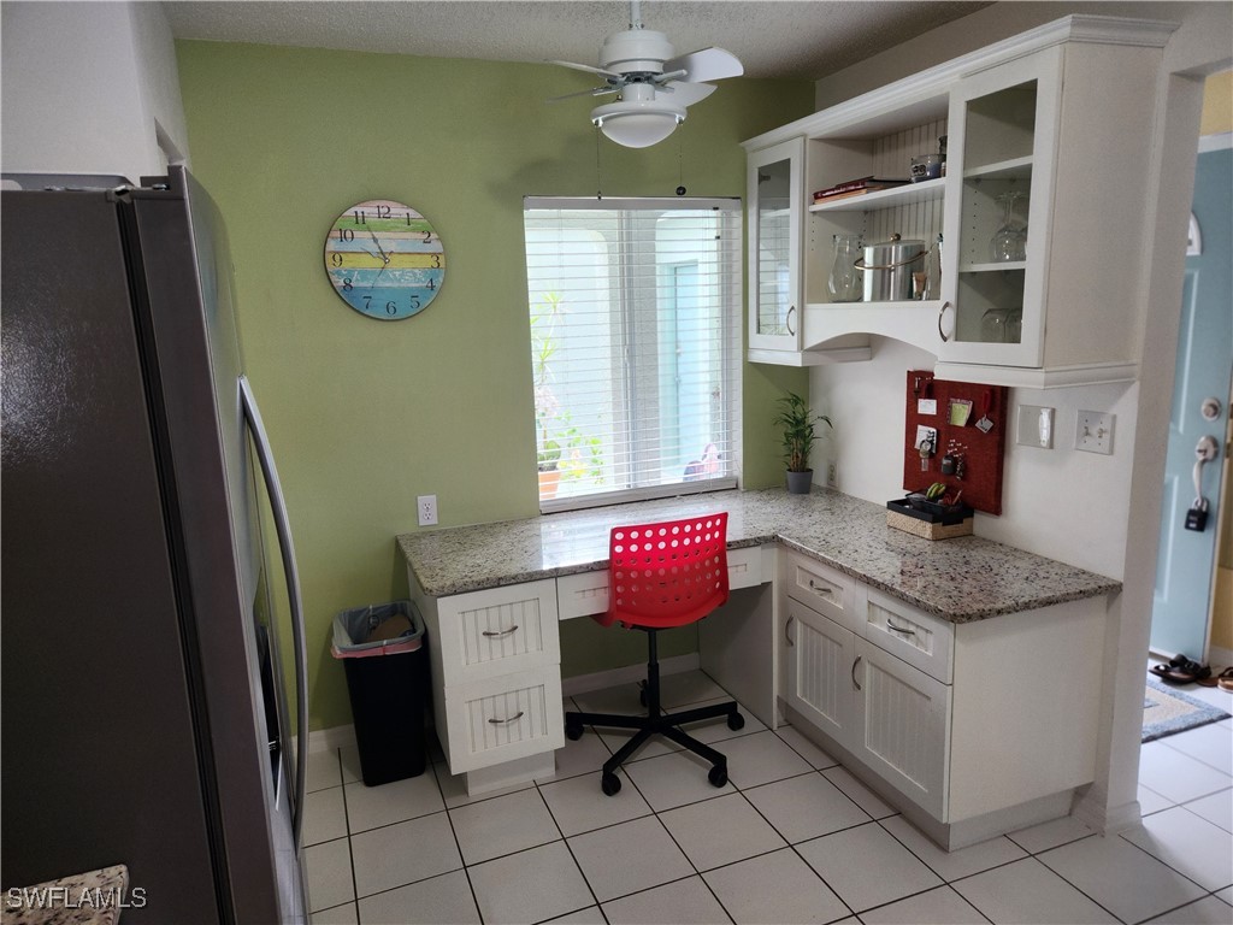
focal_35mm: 23
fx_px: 819
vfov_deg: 58.9
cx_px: 616
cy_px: 462
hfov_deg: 73.9
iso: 160
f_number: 1.8
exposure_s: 1/120
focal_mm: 5.4
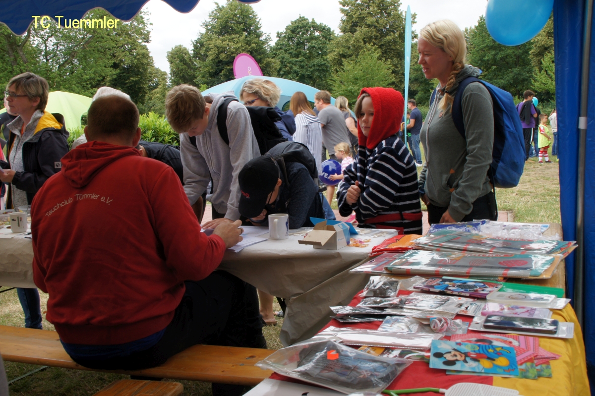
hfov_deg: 53.2
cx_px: 298
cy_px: 198
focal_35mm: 36
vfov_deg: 36.8
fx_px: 595
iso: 200
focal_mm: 24
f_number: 11
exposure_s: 1/60
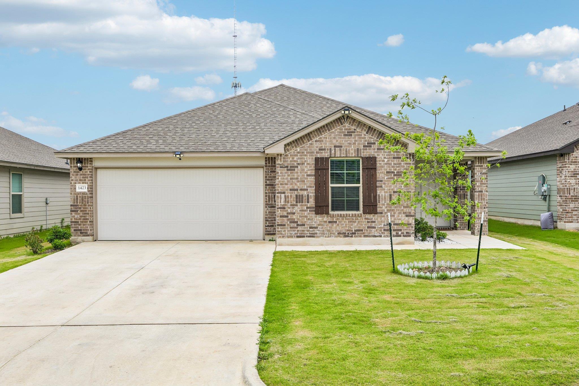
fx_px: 579
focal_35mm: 36
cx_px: 290
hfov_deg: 53.1
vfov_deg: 36.9
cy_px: 193
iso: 100
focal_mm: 24
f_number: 6.7
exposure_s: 1/250
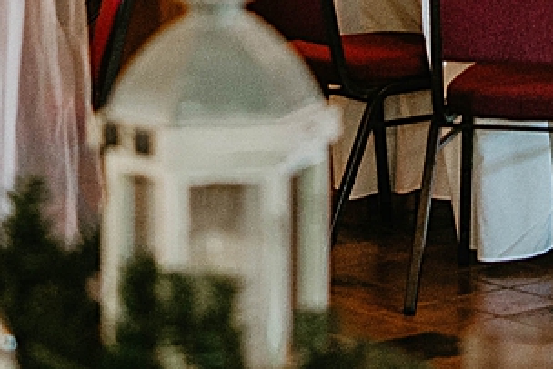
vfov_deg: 7.0
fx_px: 2828
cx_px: 509
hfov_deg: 11.1
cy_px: -528
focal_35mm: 184
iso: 640
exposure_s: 1/160
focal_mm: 35
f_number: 1.6
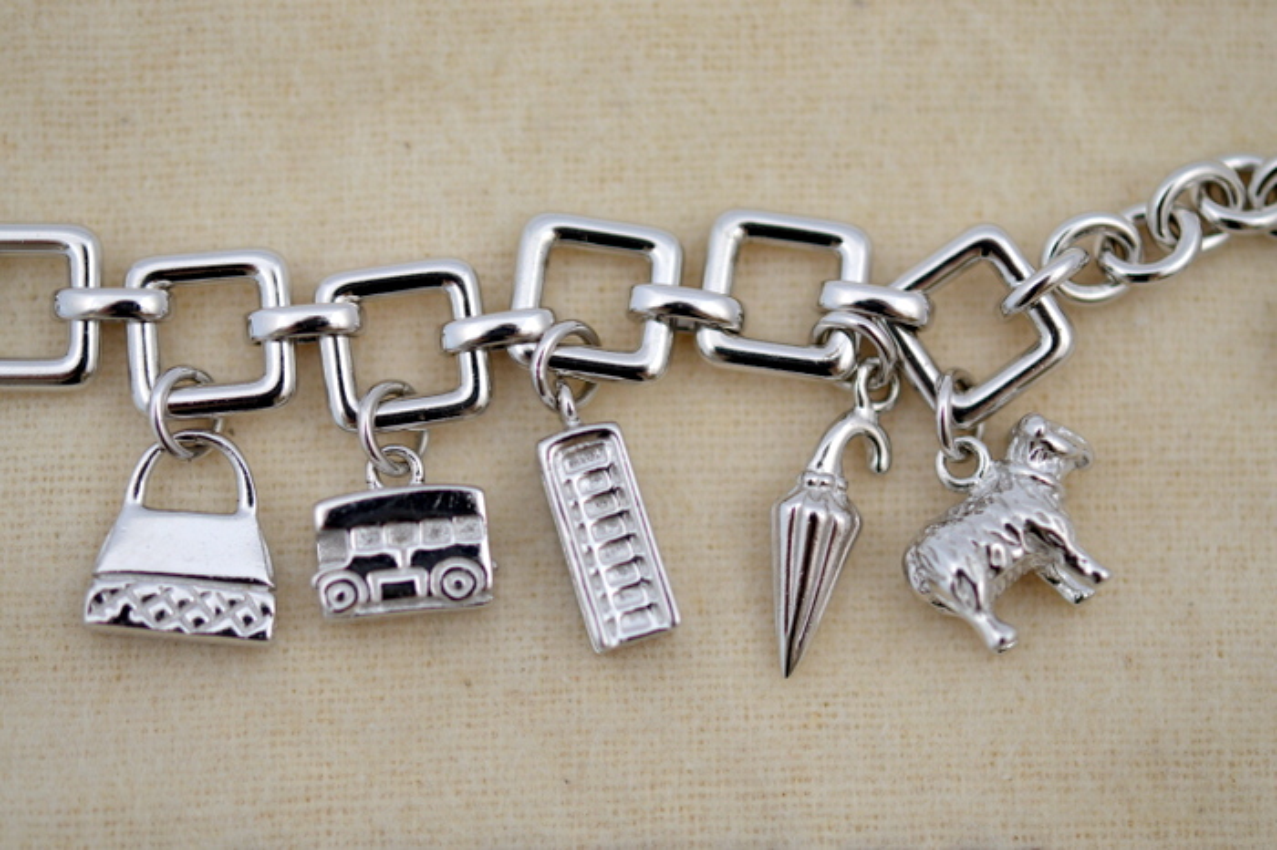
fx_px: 3191
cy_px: 425
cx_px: 638
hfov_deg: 22.6
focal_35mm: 90
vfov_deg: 15.2
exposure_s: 1/200
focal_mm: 60
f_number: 3.5
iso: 400
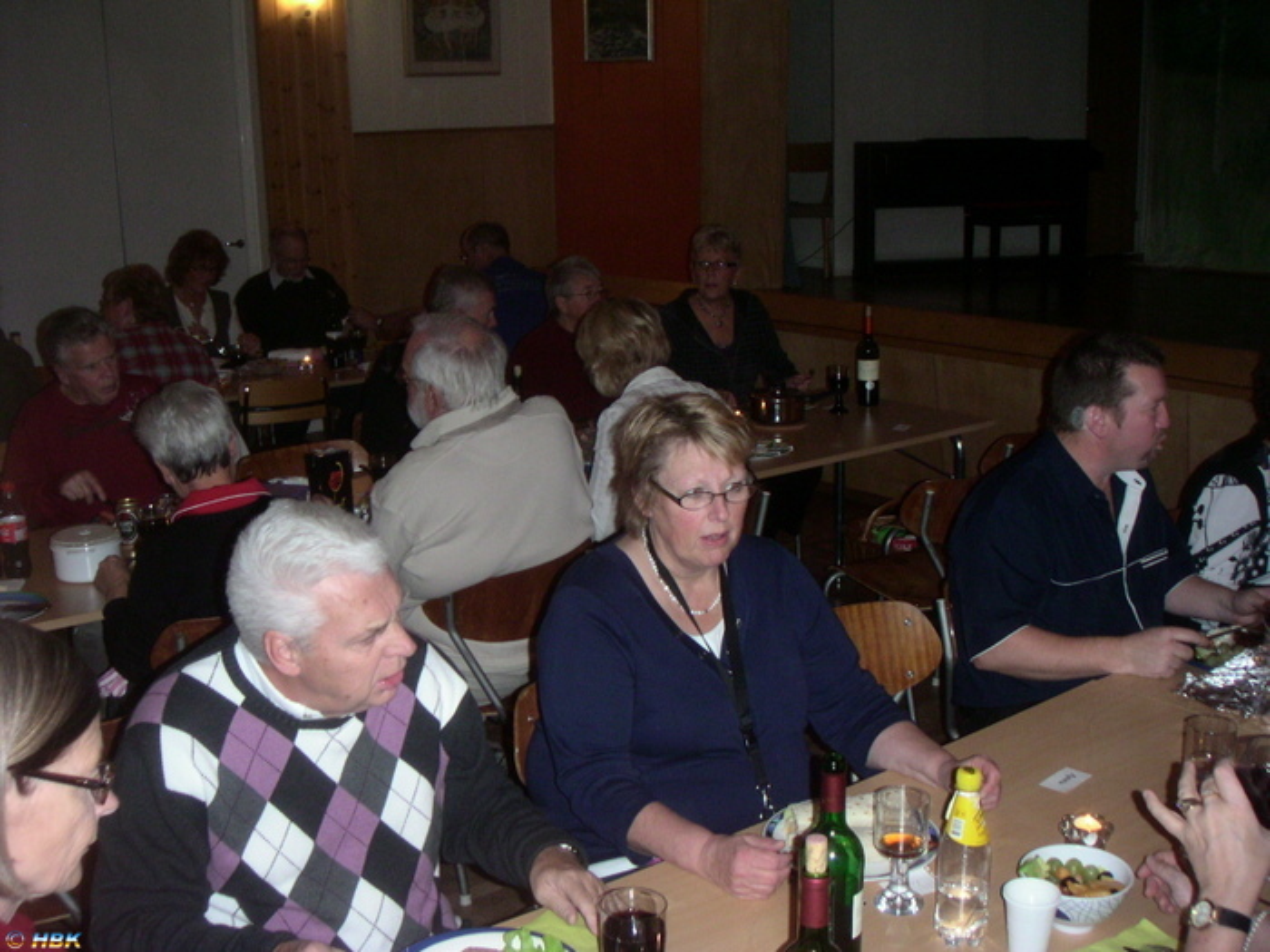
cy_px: 476
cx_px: 635
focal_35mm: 38
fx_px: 1394
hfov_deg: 49.0
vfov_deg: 37.7
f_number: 2.8
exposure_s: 1/50
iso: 160
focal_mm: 6
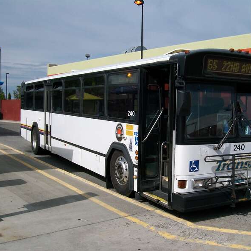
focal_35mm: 43
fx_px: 353
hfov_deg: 39.1
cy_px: 126
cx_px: 146
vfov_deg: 39.2
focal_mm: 6
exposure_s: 1/1000
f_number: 4.8
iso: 80
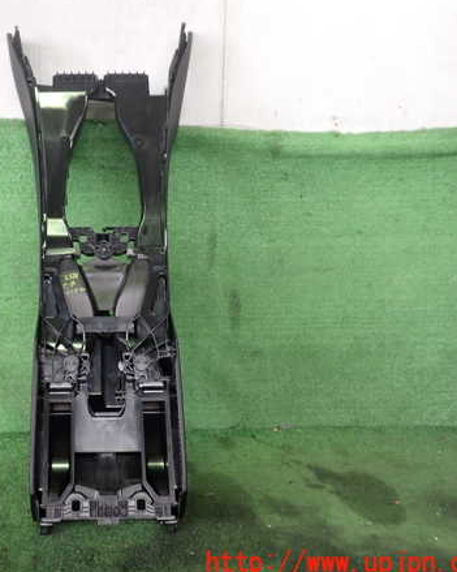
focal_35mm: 40
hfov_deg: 36.4
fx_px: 677
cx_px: 109
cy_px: 287
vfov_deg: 45.8
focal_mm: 5.4
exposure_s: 1/40
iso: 200
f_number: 2.3
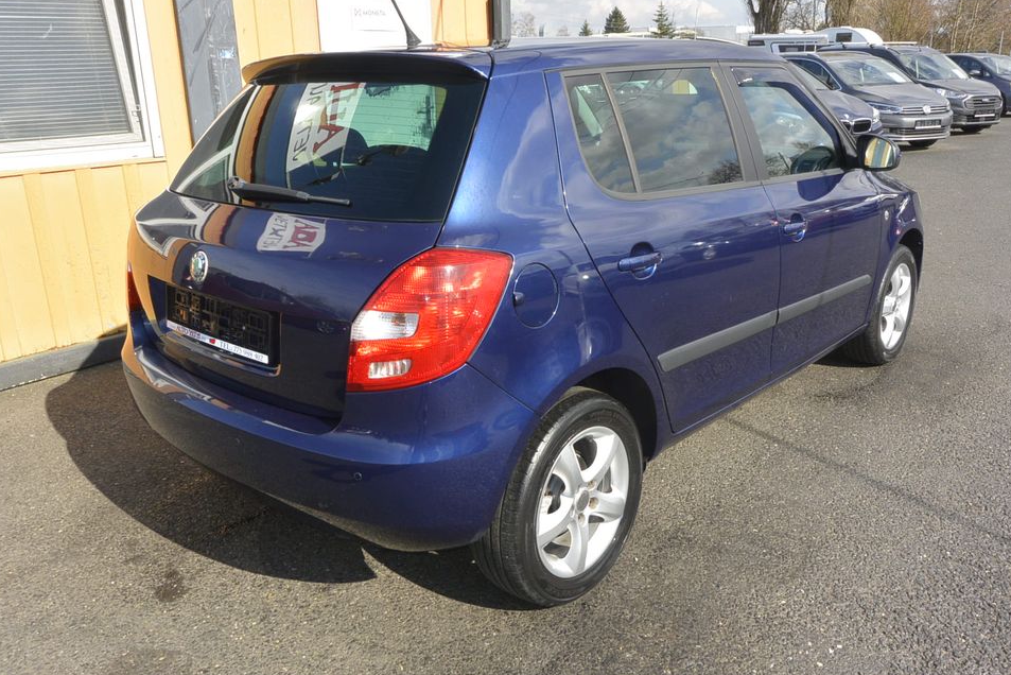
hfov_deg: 63.6
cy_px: 334
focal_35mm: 29
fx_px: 815
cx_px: 517
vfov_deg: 45.0
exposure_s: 1/250
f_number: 8
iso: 160
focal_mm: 10
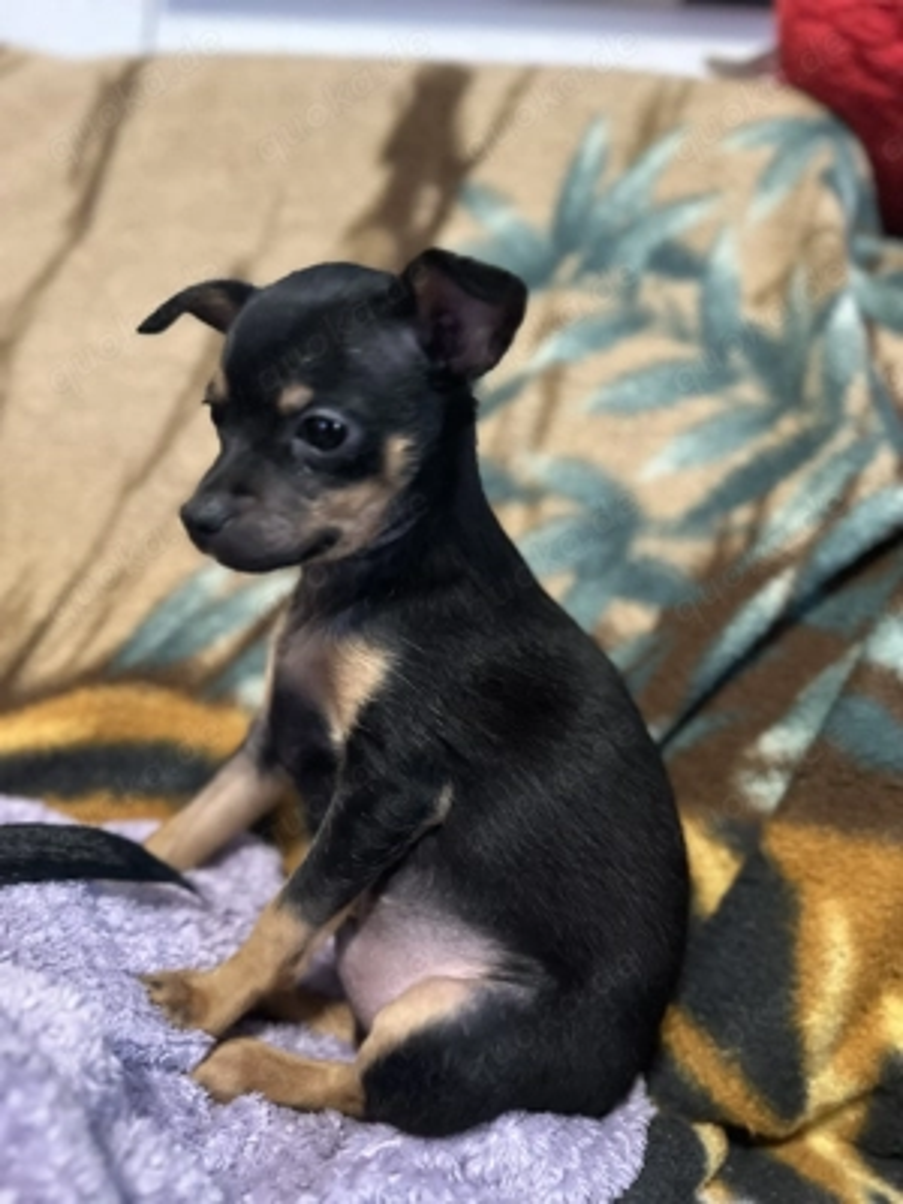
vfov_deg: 71.6
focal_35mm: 24
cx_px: 452
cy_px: 602
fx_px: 835
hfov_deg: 56.8
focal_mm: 6.86
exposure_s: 1/33
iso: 800
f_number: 1.78
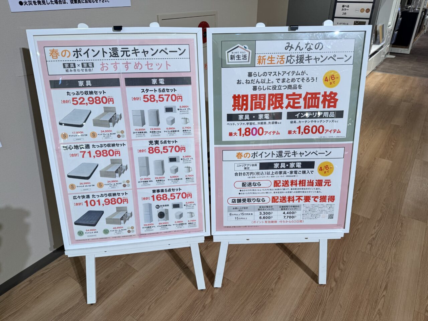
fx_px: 297
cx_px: 214
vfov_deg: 56.8
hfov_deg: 71.6
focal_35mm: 24
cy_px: 160
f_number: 1.78
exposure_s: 1/100
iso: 80
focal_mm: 6.76
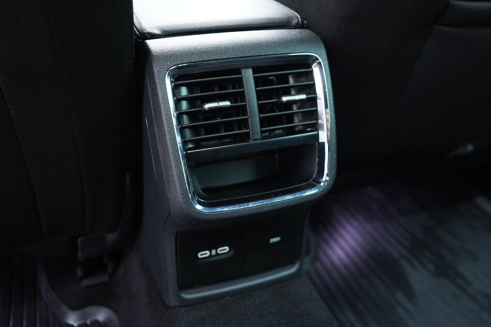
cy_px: 164
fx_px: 491
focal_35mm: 36
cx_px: 246
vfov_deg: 36.9
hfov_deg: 53.1
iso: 2000
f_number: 2.8
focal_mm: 24
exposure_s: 1/40
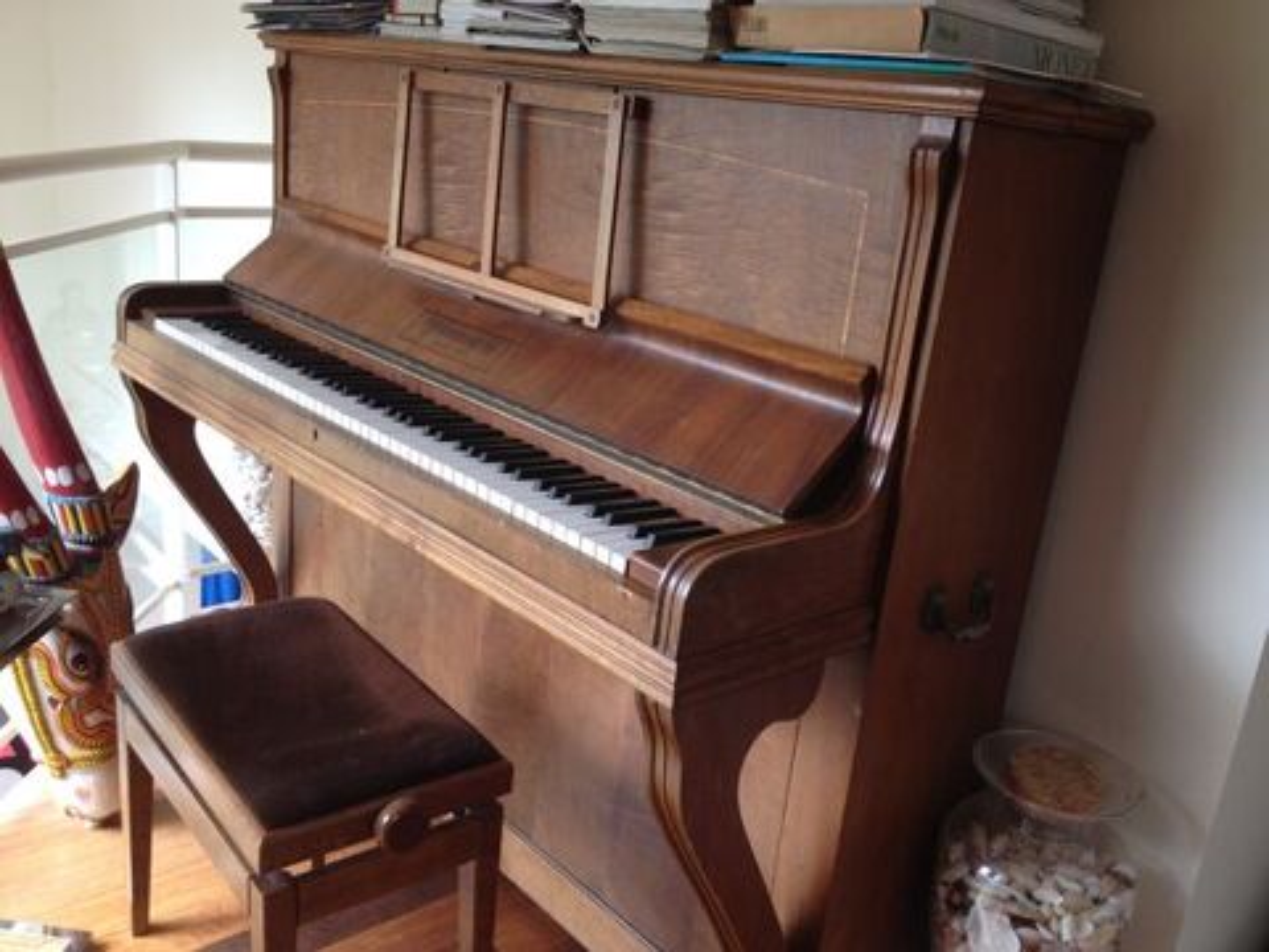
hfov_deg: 52.6
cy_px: 476
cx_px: 634
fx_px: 1283
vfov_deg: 40.7
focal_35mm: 35
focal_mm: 4.28
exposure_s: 1/40
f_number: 2.4
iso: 50
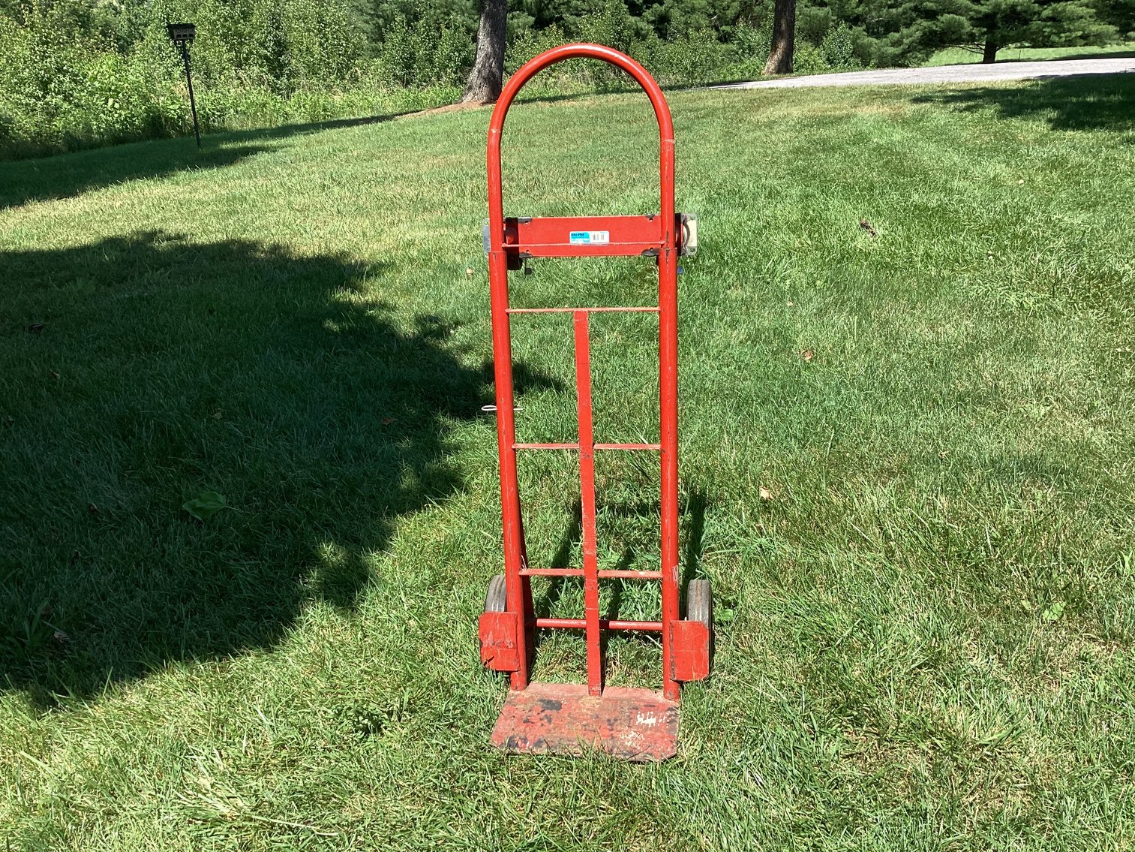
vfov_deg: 45.4
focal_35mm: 31
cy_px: 426
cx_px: 568
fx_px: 1017
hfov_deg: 58.3
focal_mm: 3.3
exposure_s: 1/500
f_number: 2.4
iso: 25
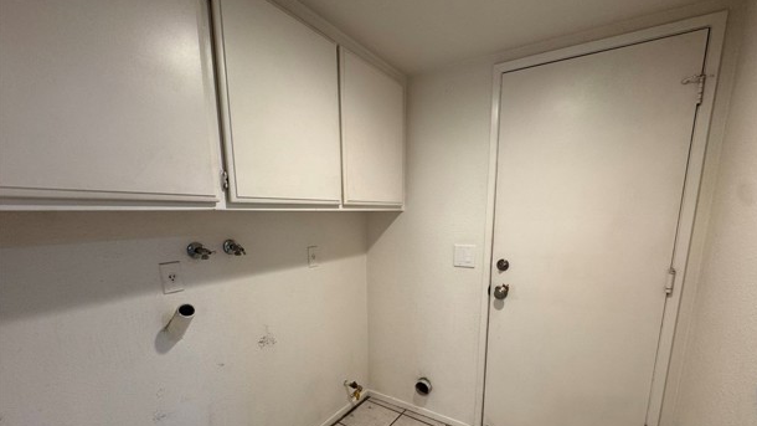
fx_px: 321
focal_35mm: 16
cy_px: 273
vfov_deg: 65.8
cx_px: 395
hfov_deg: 99.3
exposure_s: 1/120
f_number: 2.2
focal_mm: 2.22
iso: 125
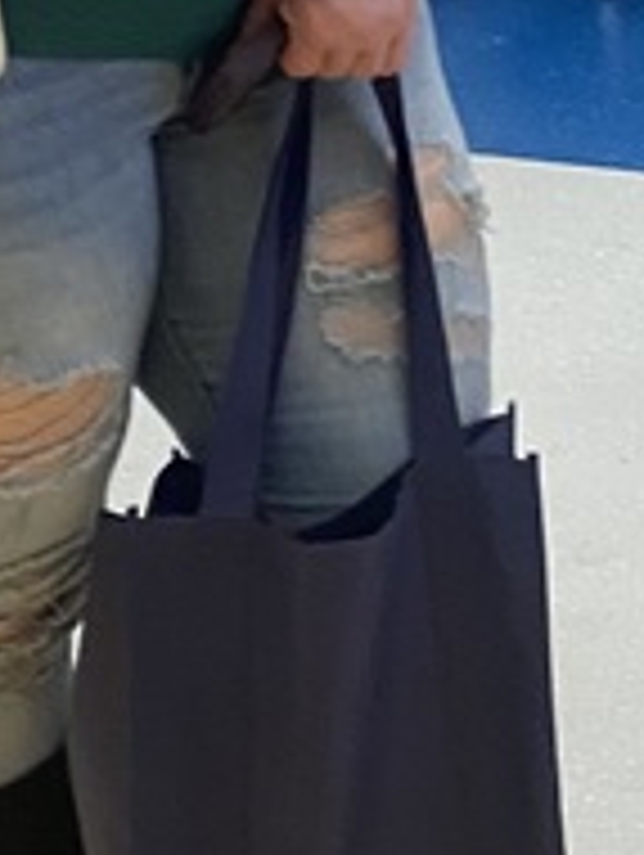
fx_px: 3465
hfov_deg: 10.6
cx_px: 500
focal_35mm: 140
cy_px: -220
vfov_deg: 13.6
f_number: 1.8
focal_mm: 4.25
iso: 250
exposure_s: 1/60
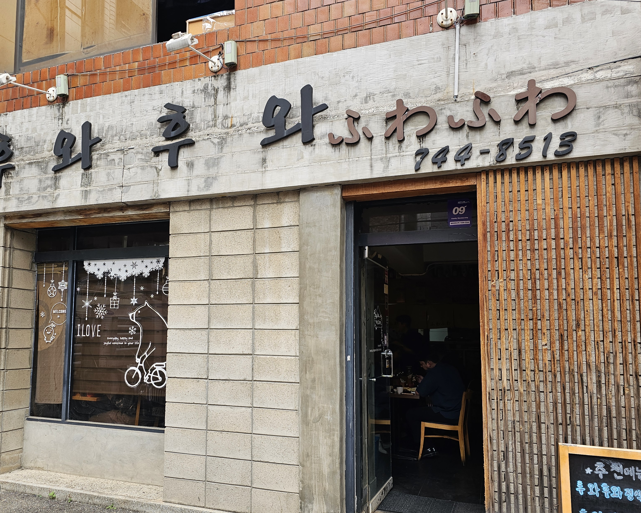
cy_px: 290
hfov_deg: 60.0
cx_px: 260
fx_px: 550
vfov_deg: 49.8
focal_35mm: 29
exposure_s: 1/207
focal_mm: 6.3
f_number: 1.7
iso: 25
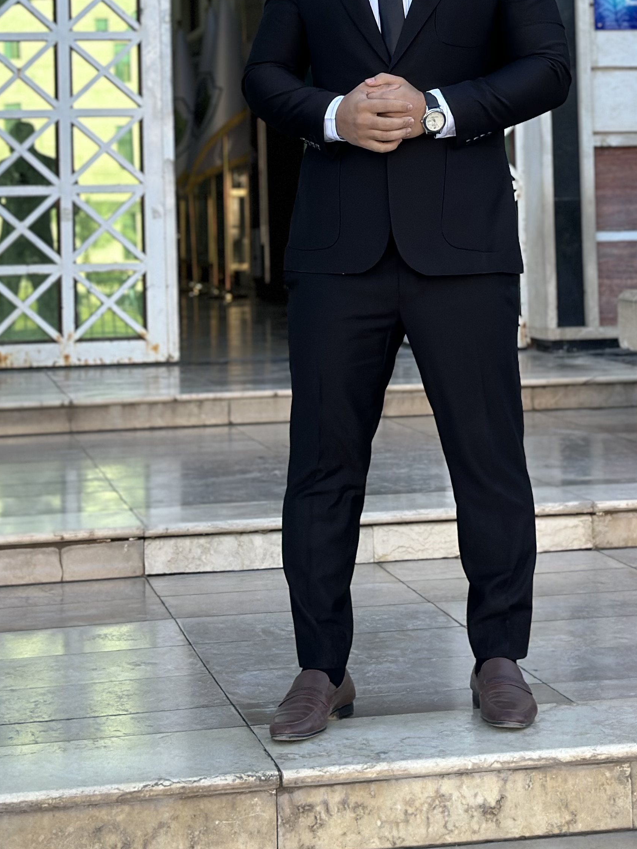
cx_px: 349
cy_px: 116
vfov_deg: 22.3
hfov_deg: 17.2
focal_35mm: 86
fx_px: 2110
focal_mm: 6.86
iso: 80
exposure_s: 1/651
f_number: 1.78
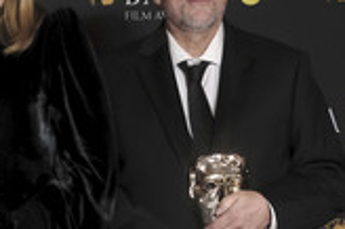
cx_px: -9
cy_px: 174
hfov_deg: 7.9
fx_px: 2499
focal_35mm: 261
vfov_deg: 5.3
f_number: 2.8
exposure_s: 1/320
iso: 1600
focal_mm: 63.4
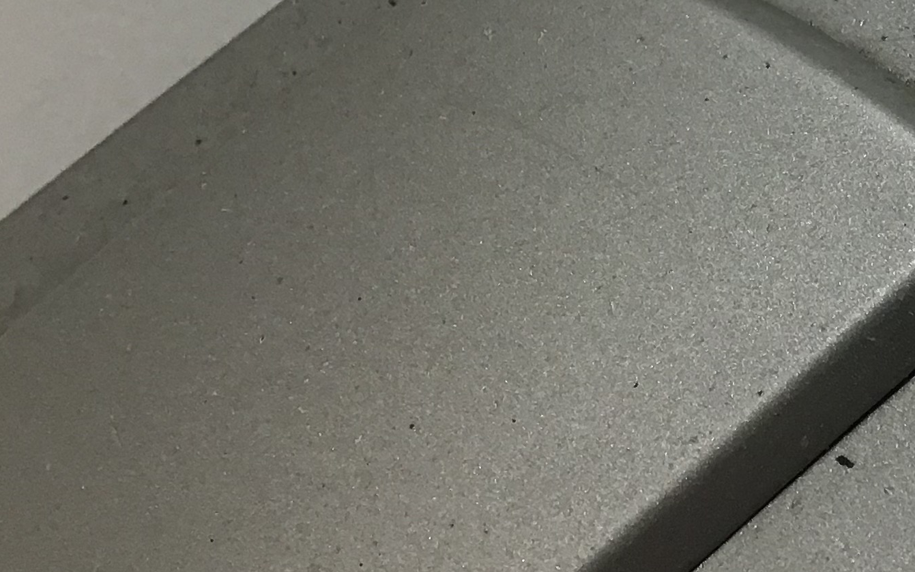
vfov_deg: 16.1
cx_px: 1013
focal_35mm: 80
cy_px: 48
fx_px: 1995
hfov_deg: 24.1
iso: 32
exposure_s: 1/33
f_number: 2.4
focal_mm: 3.3
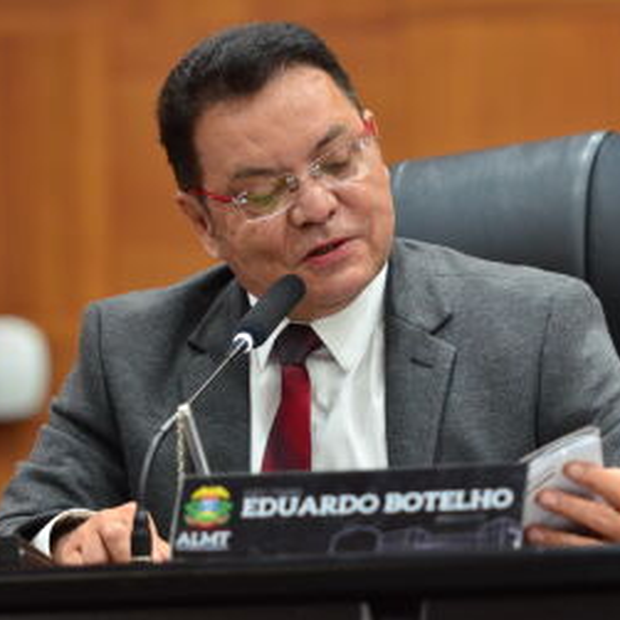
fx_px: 6256
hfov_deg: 5.7
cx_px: 489
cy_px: 321
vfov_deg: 5.7
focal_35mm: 309
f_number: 2.8
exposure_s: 1/125
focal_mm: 145
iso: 1600
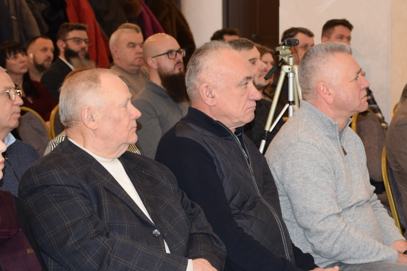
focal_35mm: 116
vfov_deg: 11.8
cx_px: 277
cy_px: 147
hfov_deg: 17.6
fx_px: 1311
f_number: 4.2
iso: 800
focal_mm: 38
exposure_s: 1/60
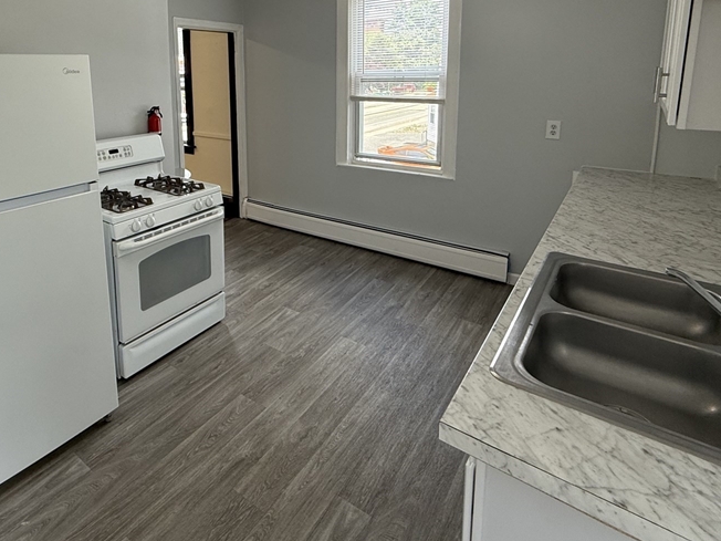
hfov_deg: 75.1
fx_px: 458
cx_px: 271
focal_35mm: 22
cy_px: 142
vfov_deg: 58.2
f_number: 2.2
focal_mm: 2.22
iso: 100
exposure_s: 1/120
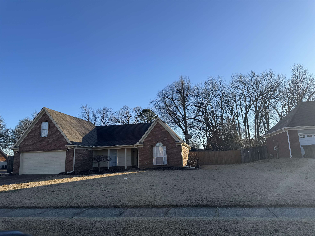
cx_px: 158
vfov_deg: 56.8
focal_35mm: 24
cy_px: 118
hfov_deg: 71.6
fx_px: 218
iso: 80
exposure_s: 1/2959
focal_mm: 6.76
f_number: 1.78
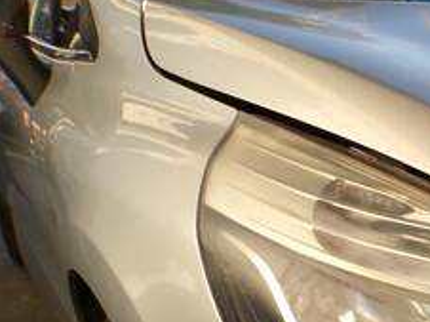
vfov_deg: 26.7
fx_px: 633
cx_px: 455
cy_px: 333
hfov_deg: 33.5
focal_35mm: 51
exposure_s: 1/140
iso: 100
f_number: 5.8
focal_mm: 4.3
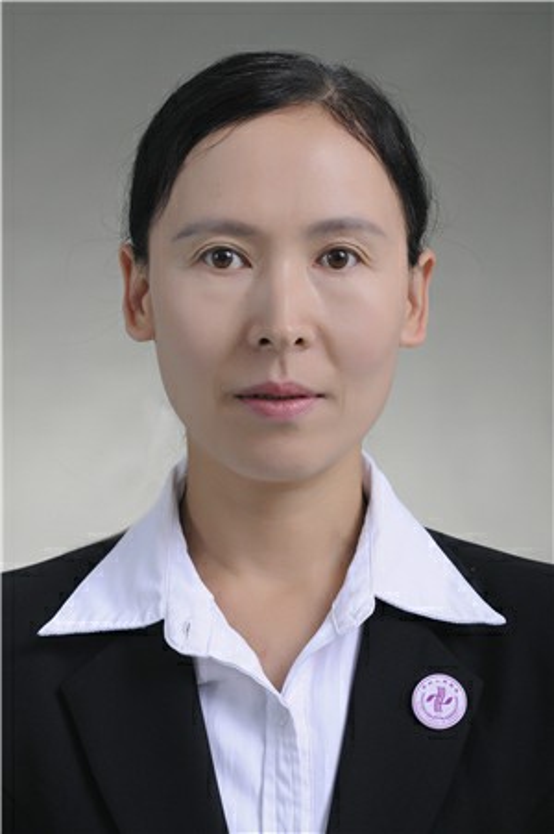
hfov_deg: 10.7
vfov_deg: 16.1
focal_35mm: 128
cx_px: 277
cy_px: 417
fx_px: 2947
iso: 160
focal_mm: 85
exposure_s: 1/125
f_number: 5.6
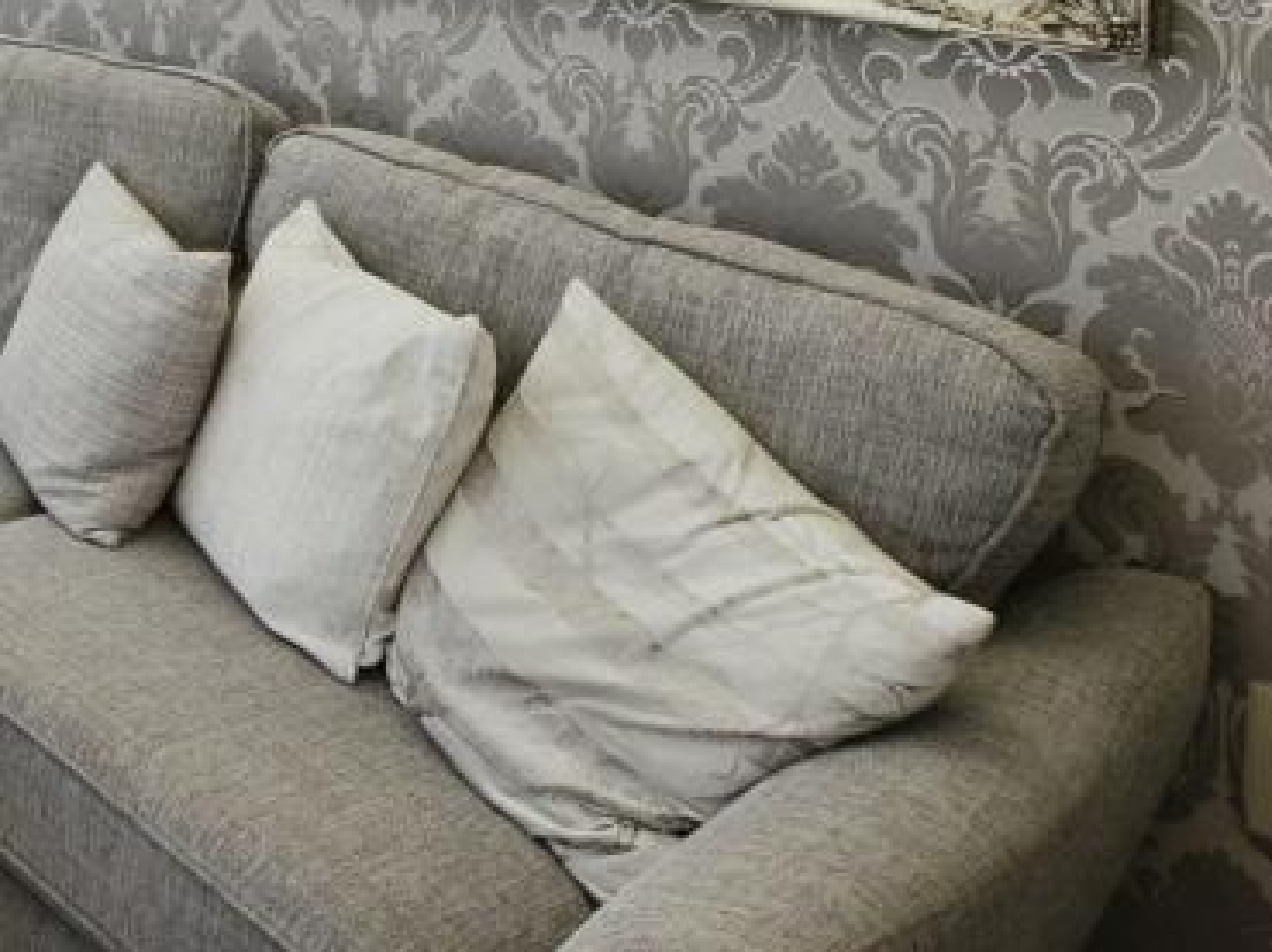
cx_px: -441
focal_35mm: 40
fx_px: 1468
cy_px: -185
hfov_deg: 32.7
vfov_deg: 30.6
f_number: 8
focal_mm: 10
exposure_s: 1/250
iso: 140
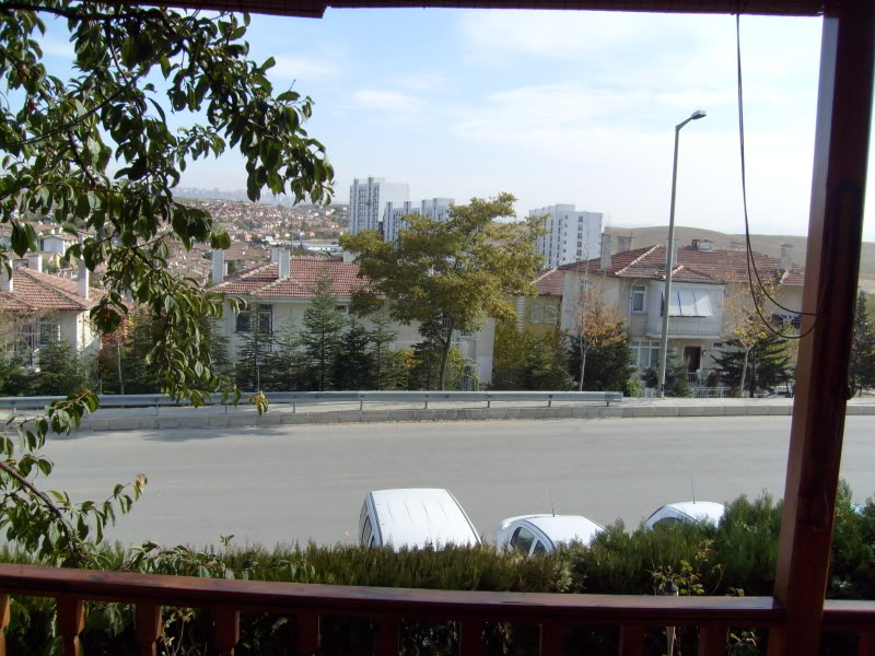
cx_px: 438
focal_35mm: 35
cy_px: 328
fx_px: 885
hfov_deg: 52.6
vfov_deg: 40.7
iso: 80
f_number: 7.1
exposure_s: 1/250
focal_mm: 5.8
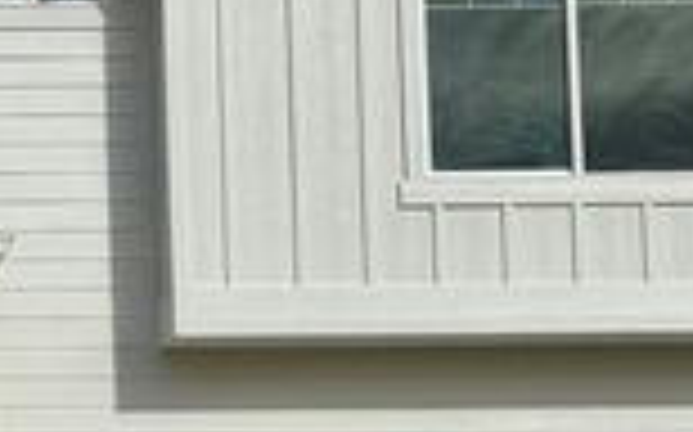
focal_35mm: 110
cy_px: 286
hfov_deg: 18.2
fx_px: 2076
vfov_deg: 11.9
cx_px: -72
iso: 64
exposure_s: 1/14286
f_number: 1.78
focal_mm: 6.76
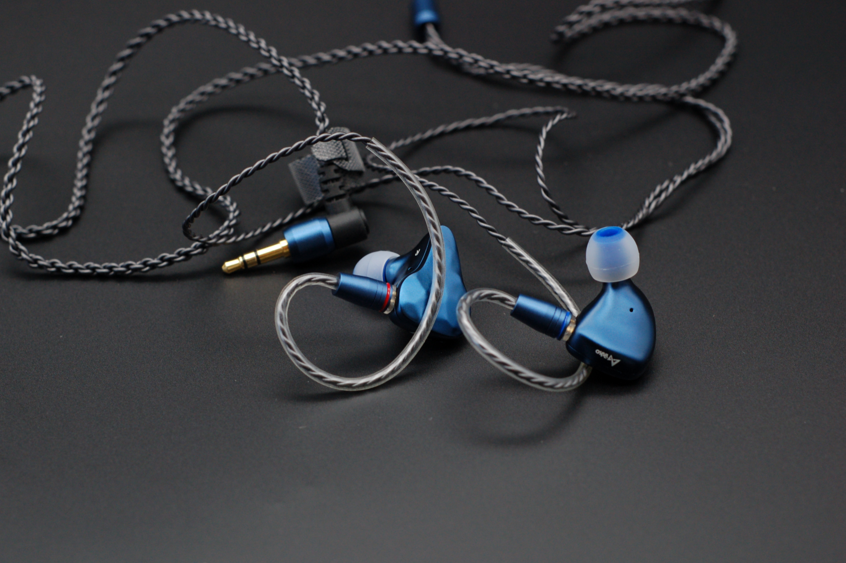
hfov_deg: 24.8
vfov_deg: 16.6
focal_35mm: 82
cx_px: 389
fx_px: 1925
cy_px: 300
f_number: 5.6
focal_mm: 50
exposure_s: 1/40
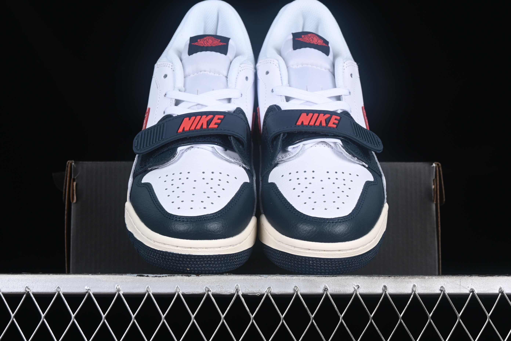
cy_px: 170
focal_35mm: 75
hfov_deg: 27.0
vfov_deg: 18.2
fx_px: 1065
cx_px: 256
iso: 160
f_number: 8
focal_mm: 50
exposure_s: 1/80
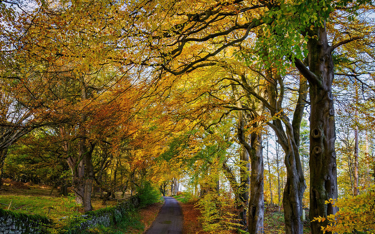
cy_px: 141
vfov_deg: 34.3
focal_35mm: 37
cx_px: 184
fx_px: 378
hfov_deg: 52.7
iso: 200
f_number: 6.3
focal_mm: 17
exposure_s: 1/20
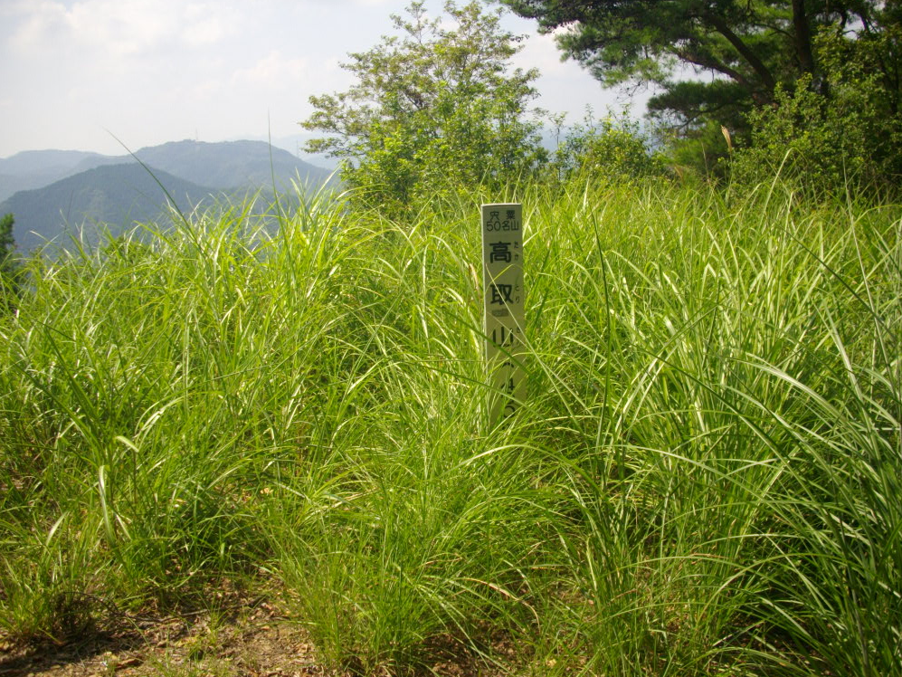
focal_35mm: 38
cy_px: 335
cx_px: 442
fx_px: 990
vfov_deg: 37.7
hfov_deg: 49.0
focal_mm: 6.2
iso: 100
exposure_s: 1/320
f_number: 5.6
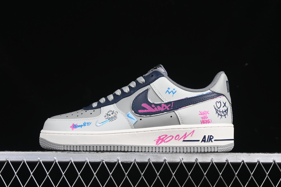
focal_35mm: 75
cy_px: 94
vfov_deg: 18.2
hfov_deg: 27.0
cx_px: 140
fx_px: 585
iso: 160
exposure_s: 1/80
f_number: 8
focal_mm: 50
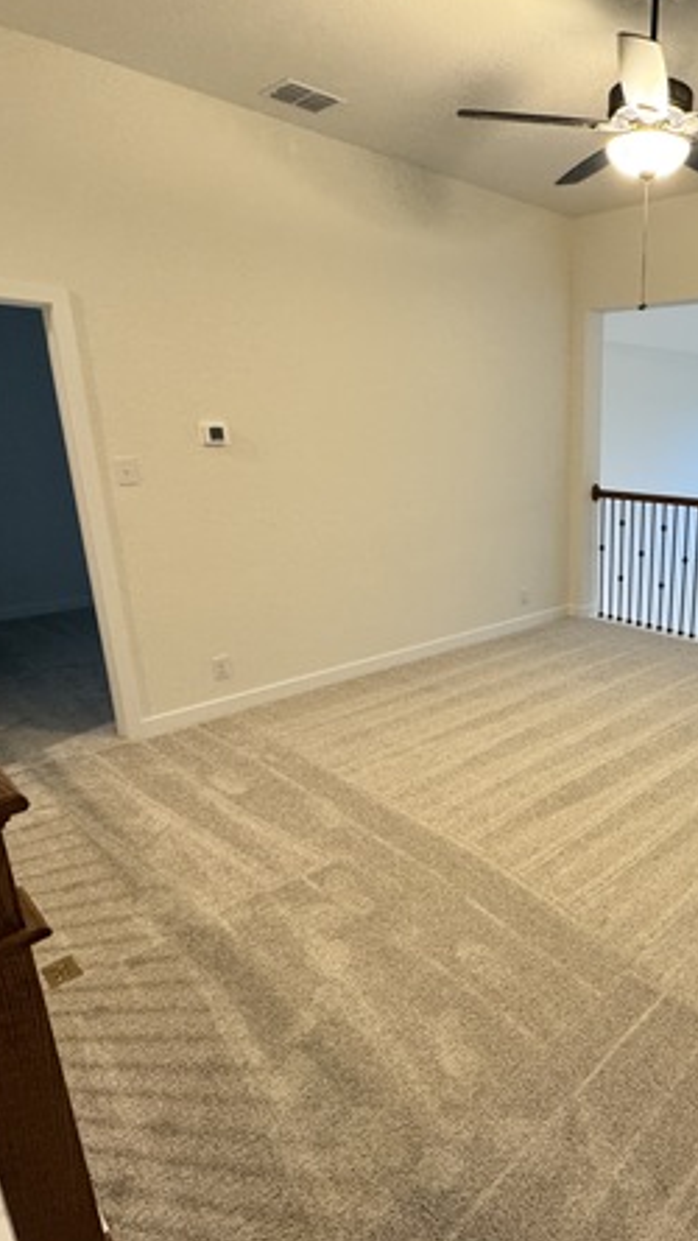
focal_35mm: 22
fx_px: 723
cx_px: 589
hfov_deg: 47.7
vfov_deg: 81.2
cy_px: 634
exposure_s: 1/60
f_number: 2.2
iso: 320
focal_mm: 2.22
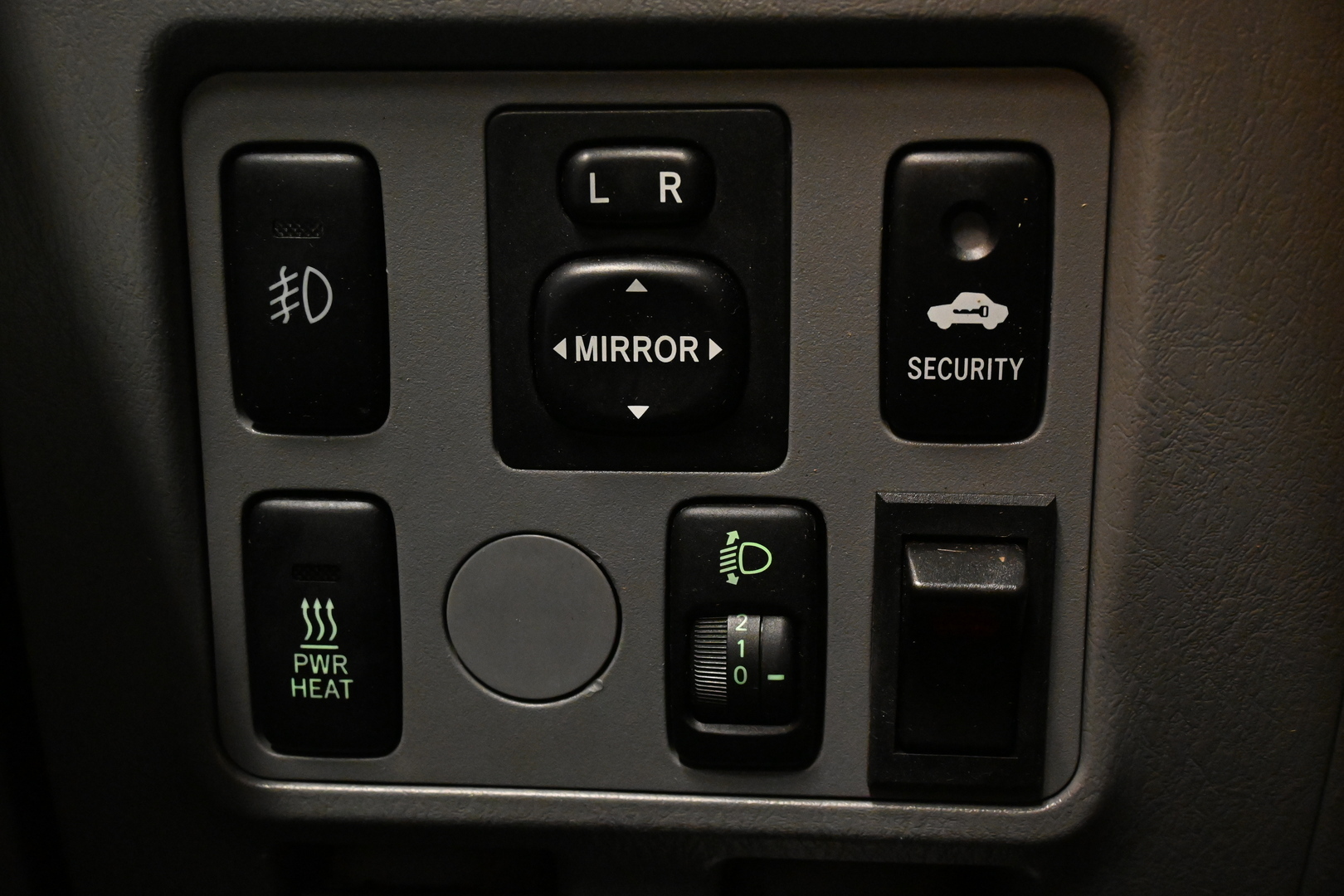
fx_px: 1568
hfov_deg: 46.4
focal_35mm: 42
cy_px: 448
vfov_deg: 31.9
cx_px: 672
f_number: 5.6
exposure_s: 1/50
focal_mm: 28
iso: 7200
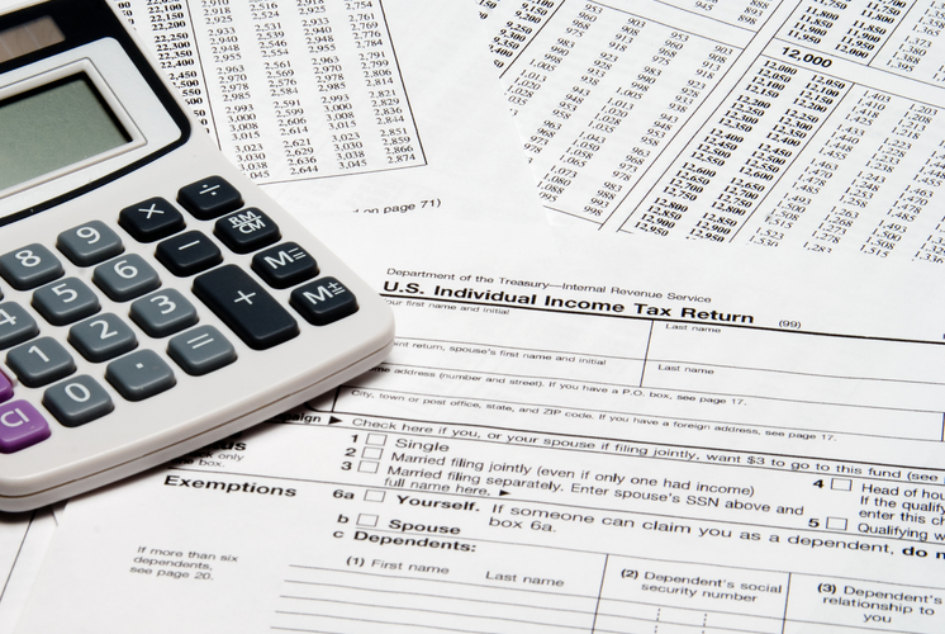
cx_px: 314
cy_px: 381
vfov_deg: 9.1
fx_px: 3961
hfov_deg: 13.6
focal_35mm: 151
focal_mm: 75
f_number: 22
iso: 100
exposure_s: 1/50
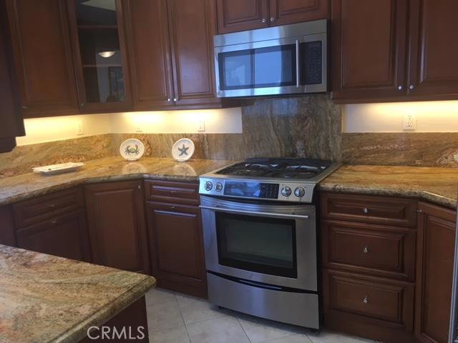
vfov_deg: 48.2
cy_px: 172
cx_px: 229
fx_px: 384
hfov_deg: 61.7
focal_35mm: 29
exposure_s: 1/30
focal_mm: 4.15
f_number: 2.2
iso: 32
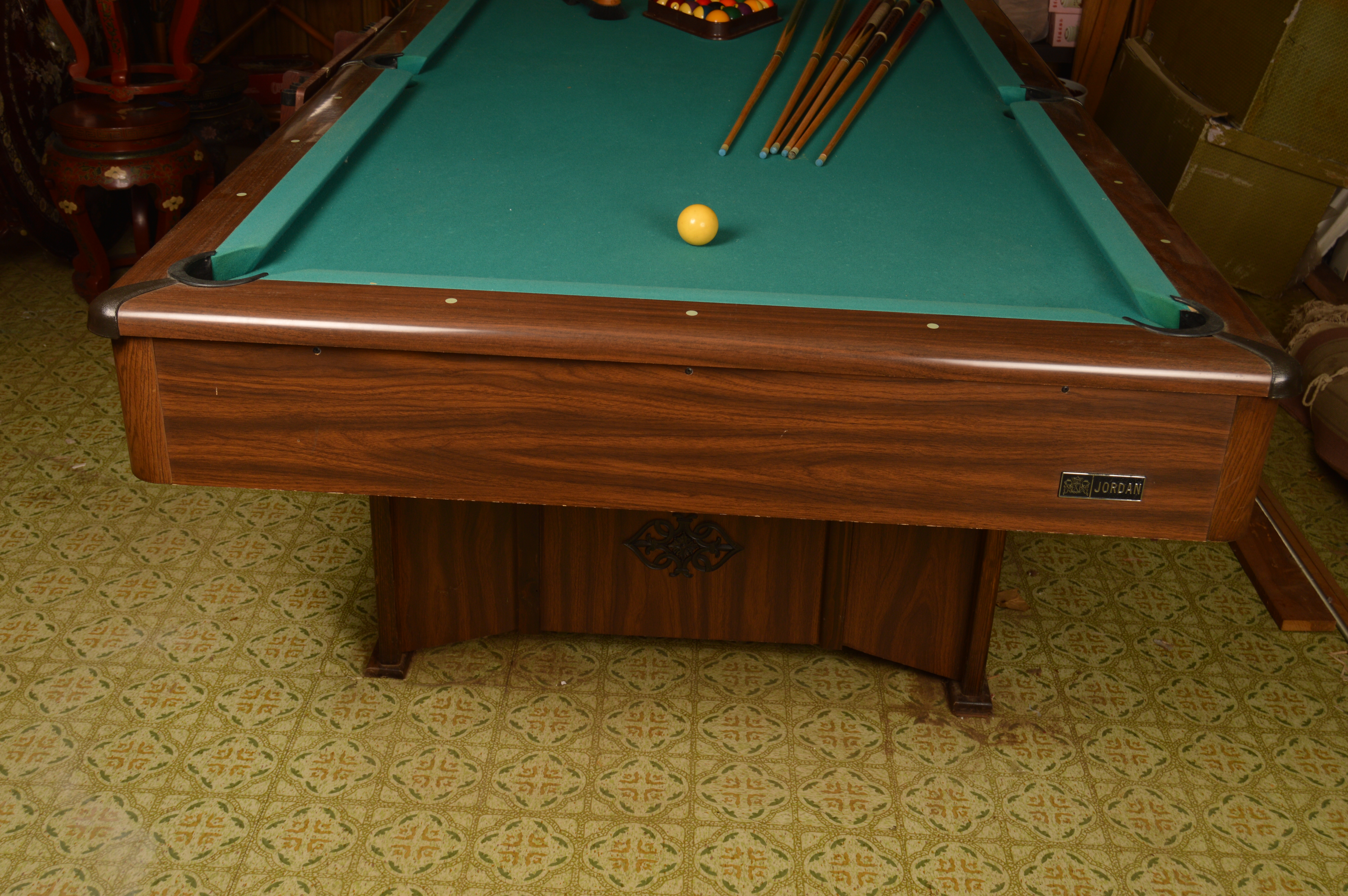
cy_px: 448
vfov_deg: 34.1
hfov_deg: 49.6
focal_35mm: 39
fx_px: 1459
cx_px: 674
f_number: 5.6
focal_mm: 26
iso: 100
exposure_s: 1/160
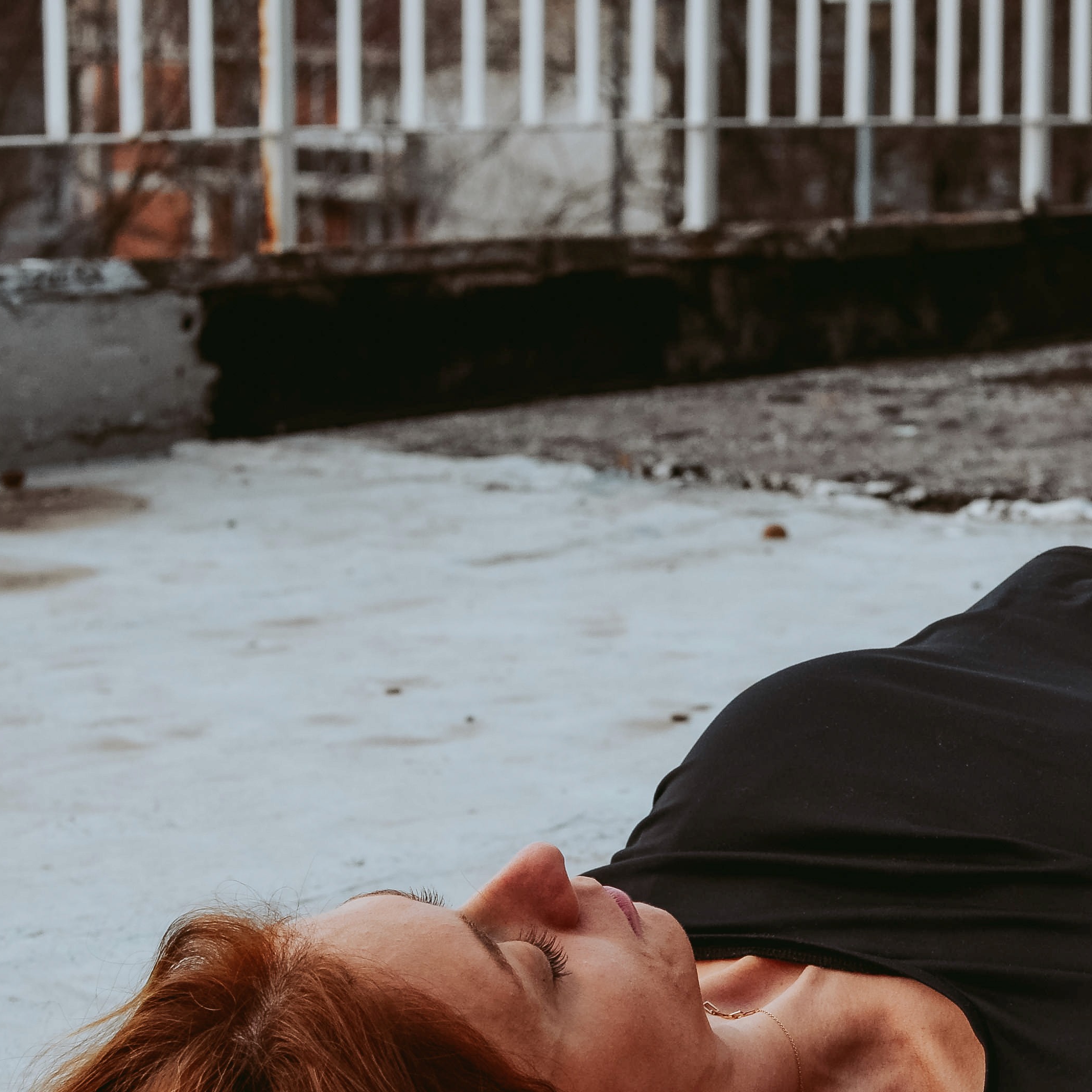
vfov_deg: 16.5
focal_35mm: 105
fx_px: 3747
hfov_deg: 16.2
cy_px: 828
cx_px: 1132
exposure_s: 1/1250
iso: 250
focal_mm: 35
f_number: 5
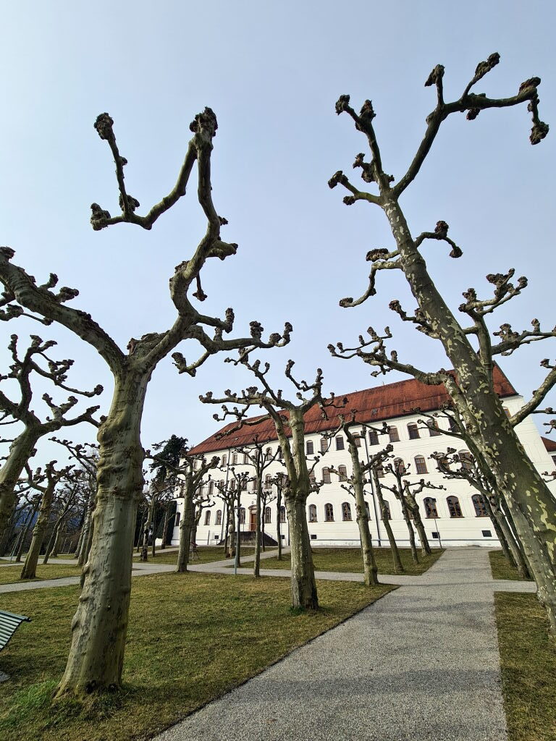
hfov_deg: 89.9
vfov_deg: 106.2
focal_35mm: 13
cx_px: 278
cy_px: 370
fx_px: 278
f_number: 2.2
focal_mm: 2.2
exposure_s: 1/2312
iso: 64
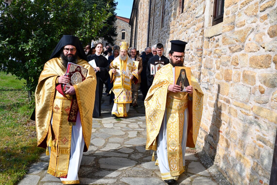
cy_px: 92
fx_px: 277
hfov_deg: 53.1
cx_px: 138
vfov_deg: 36.9
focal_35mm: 36
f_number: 8
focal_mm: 24
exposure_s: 1/250
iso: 125
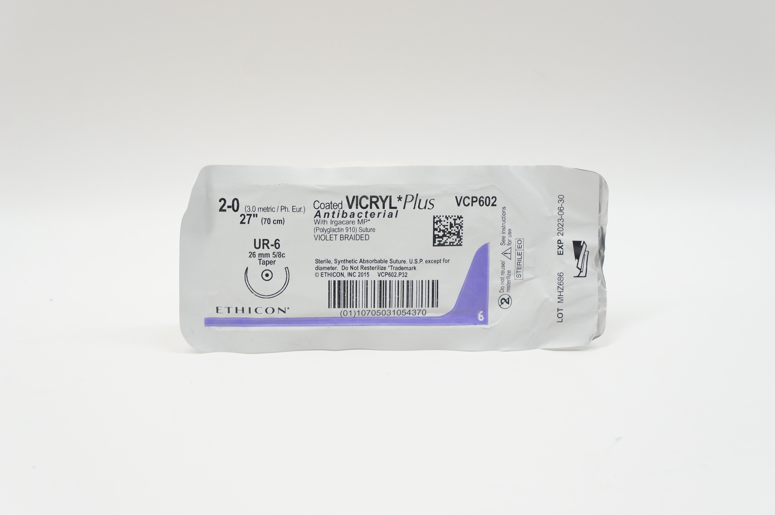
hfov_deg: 41.2
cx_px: 388
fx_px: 1032
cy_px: 258
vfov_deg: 28.0
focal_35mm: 48
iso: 400
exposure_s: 1/40
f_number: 7.1
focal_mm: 32
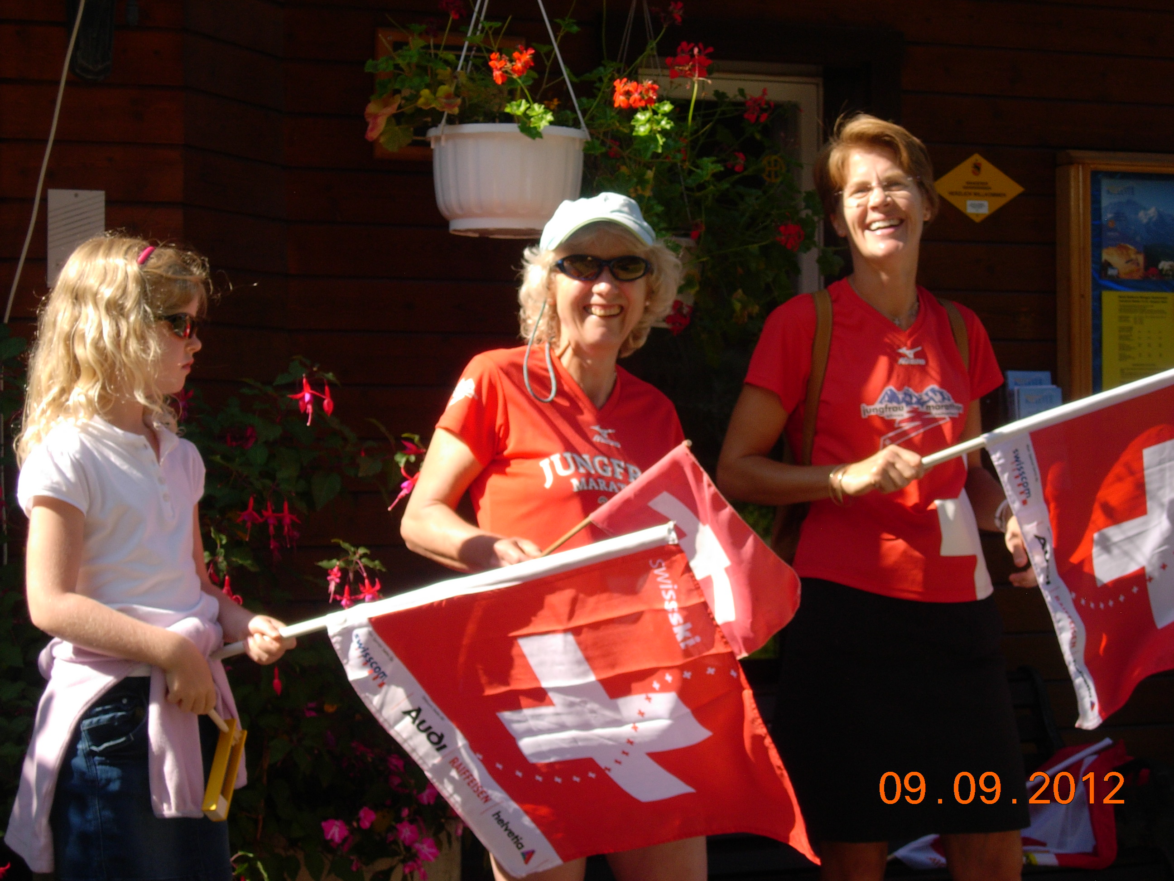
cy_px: 440
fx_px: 3120
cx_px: 587
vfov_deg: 16.1
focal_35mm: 92
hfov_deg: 21.3
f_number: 4.3
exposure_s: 1/342
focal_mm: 19.1
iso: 64
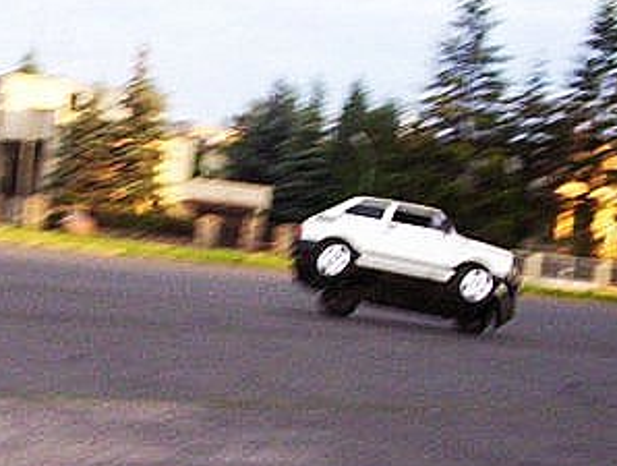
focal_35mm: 104
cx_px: -122
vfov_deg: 14.3
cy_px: 300
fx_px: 1858
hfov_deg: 17.9
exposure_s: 1/60
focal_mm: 4.99
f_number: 4.5
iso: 140
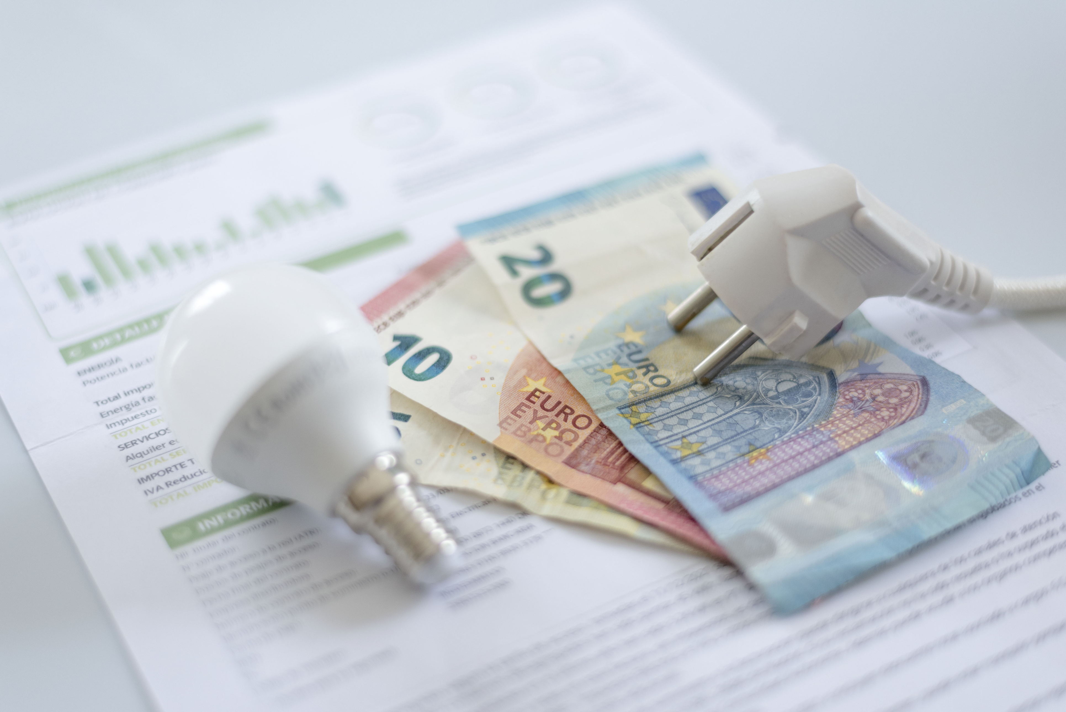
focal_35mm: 50
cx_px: 533
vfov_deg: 27.0
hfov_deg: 39.6
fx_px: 1481
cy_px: 356
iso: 400
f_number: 1.8
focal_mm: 50
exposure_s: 1/60
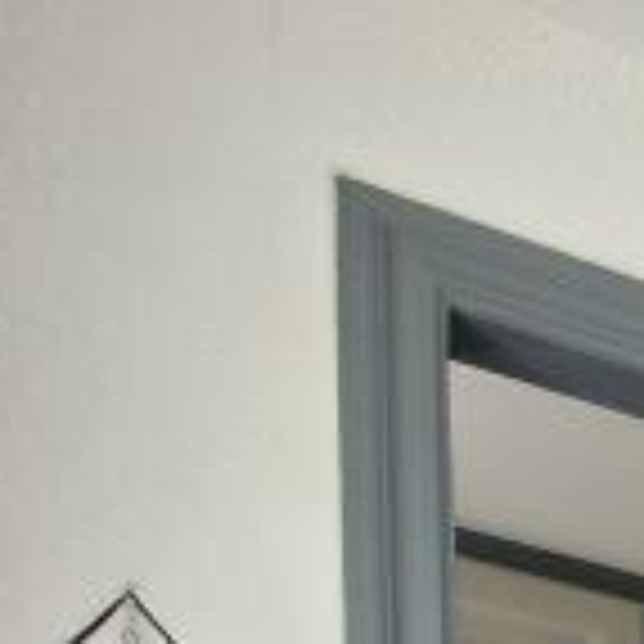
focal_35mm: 82
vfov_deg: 14.5
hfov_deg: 9.4
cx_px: 2279
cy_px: 1513
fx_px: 1726
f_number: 2.2
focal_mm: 2.2
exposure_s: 1/189
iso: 50
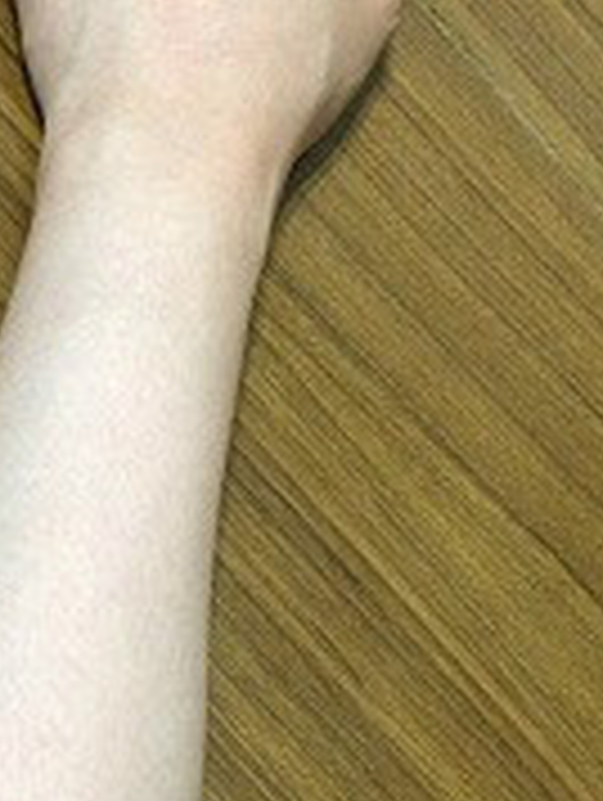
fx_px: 1506
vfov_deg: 29.3
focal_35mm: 65
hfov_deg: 21.9
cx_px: 14
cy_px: 608
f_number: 2.2
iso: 320
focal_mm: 4.15
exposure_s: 1/30
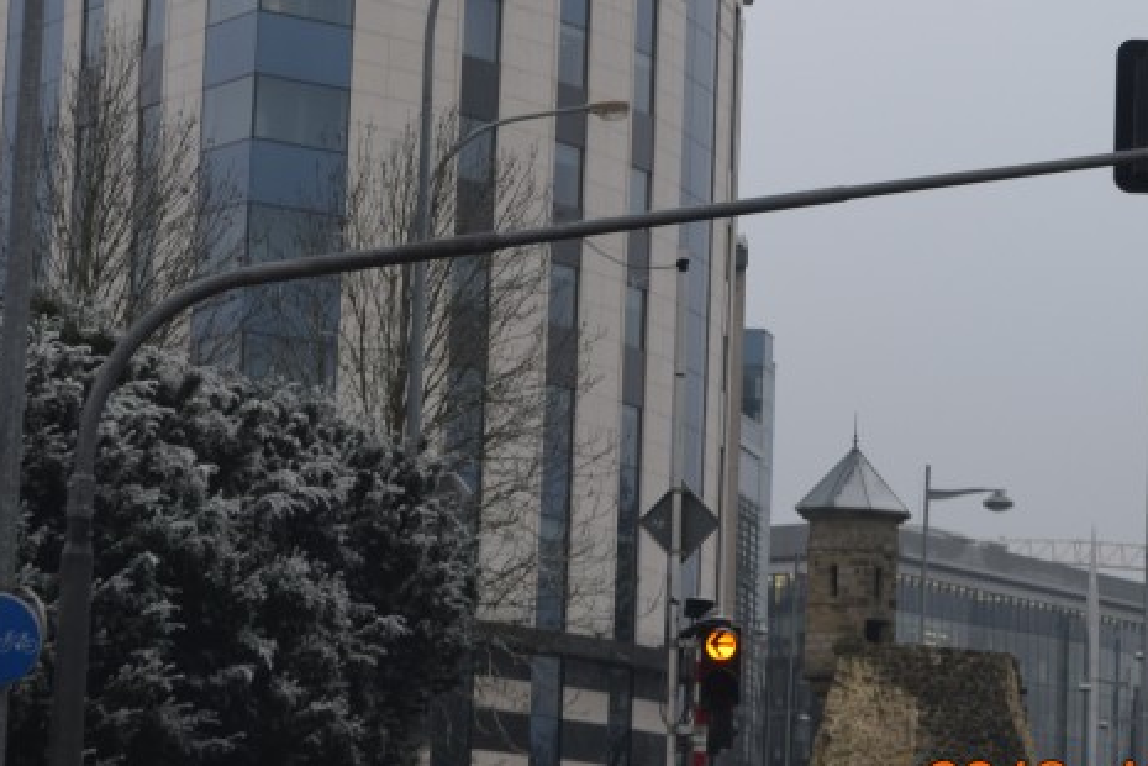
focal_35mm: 165
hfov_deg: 12.4
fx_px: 5261
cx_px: 262
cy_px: 72
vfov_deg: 8.3
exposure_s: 1/200
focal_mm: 50
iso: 400
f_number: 7.1
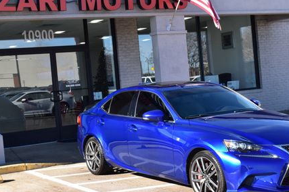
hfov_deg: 28.8
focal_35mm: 70
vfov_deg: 19.5
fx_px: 559
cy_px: 98
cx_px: 95
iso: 400
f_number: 10
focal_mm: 31
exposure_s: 1/250
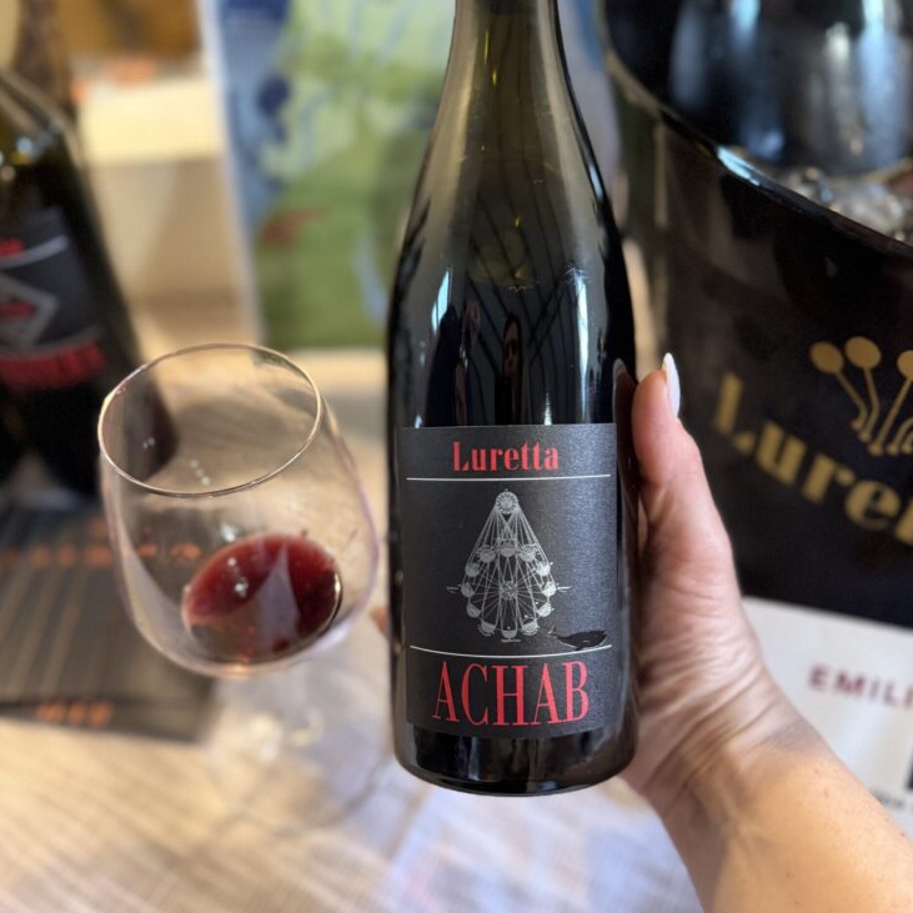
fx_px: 865
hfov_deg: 55.6
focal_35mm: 29
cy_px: 498
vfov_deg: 55.5
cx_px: 465
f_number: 1.78
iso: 800
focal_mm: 6.76
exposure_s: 1/50
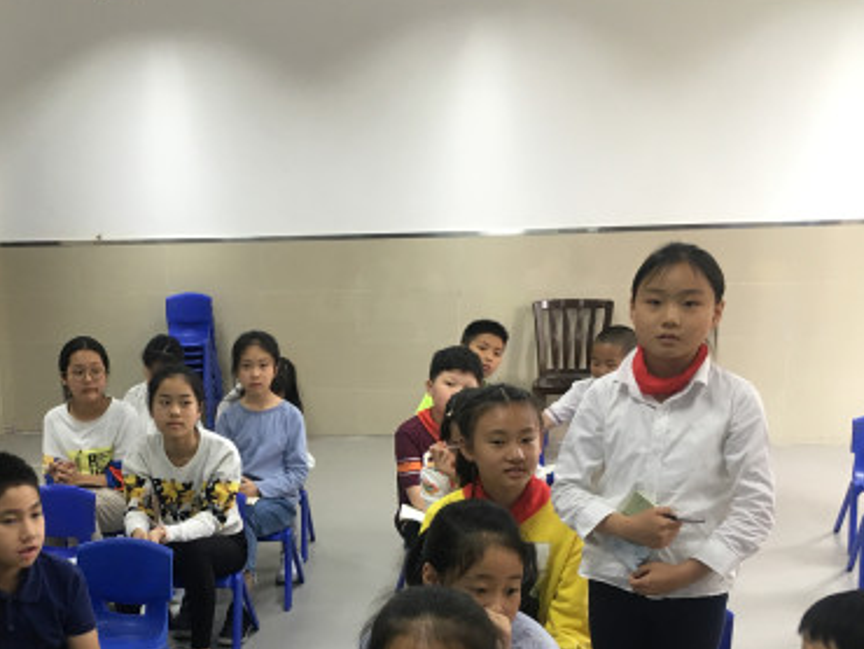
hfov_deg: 39.6
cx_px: 250
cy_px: 511
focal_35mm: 47
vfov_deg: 30.2
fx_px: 1174
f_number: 2.2
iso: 100
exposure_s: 1/33
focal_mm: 4.15
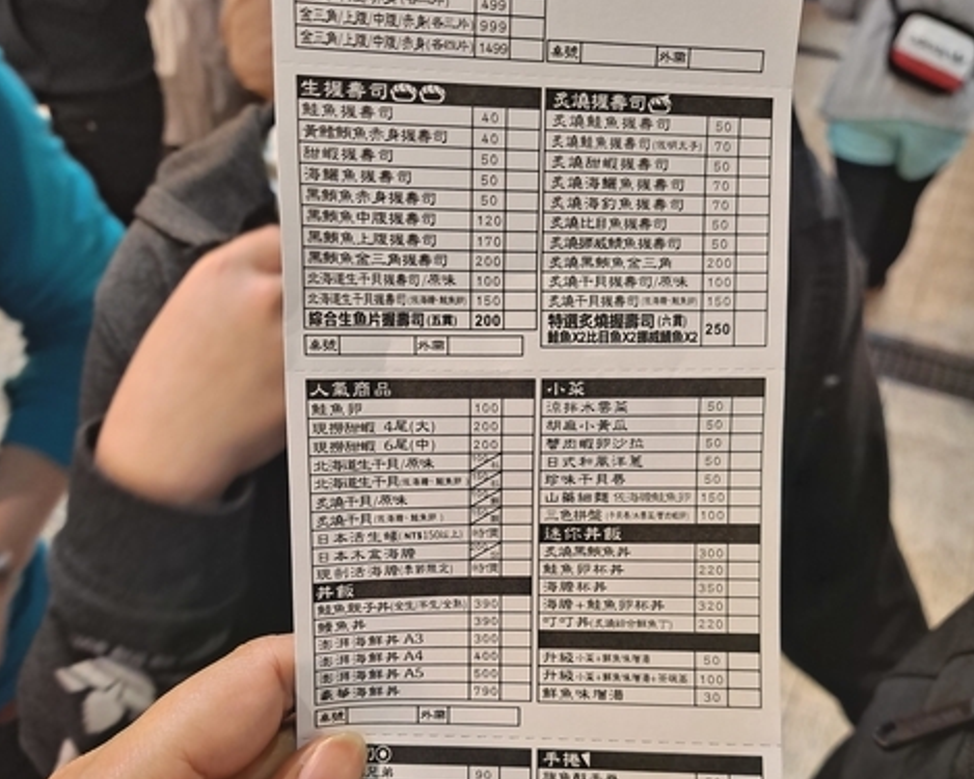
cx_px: 488
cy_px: 515
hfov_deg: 55.7
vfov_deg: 45.1
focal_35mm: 32
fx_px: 922
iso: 125
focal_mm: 5.23
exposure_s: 1/60
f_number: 1.8
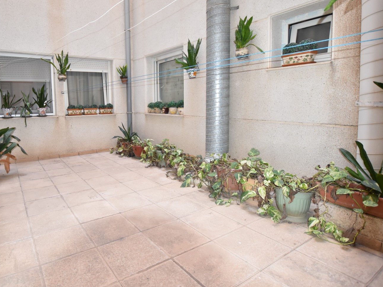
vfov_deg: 65.7
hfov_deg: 79.6
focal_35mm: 20
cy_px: 123
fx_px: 221
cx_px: 134
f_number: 3.5
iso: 1400
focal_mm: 10
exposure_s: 1/200
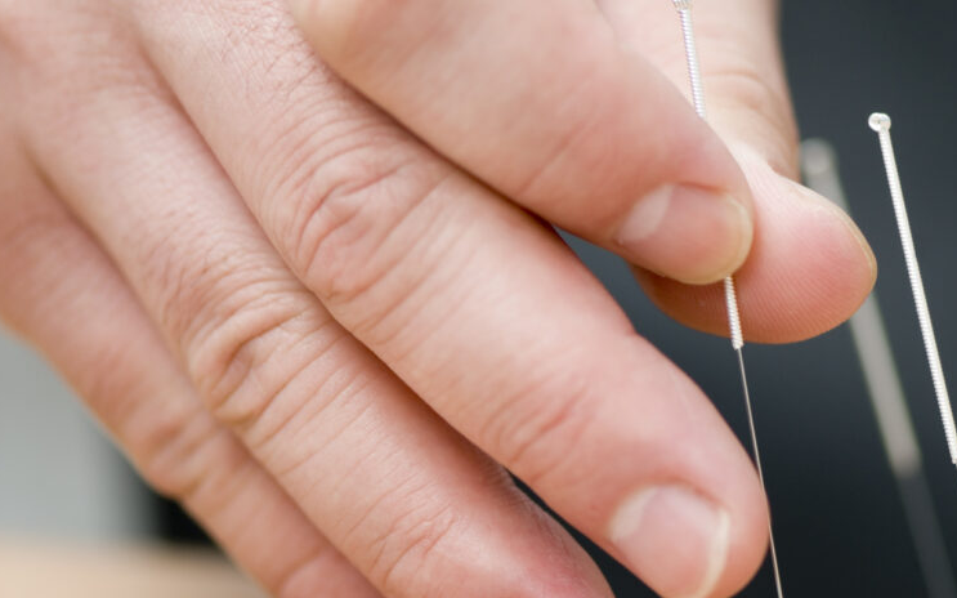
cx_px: 654
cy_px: 339
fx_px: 5781
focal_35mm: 222
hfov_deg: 9.5
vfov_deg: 5.9
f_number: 3
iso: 100
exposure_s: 1/100
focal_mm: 105
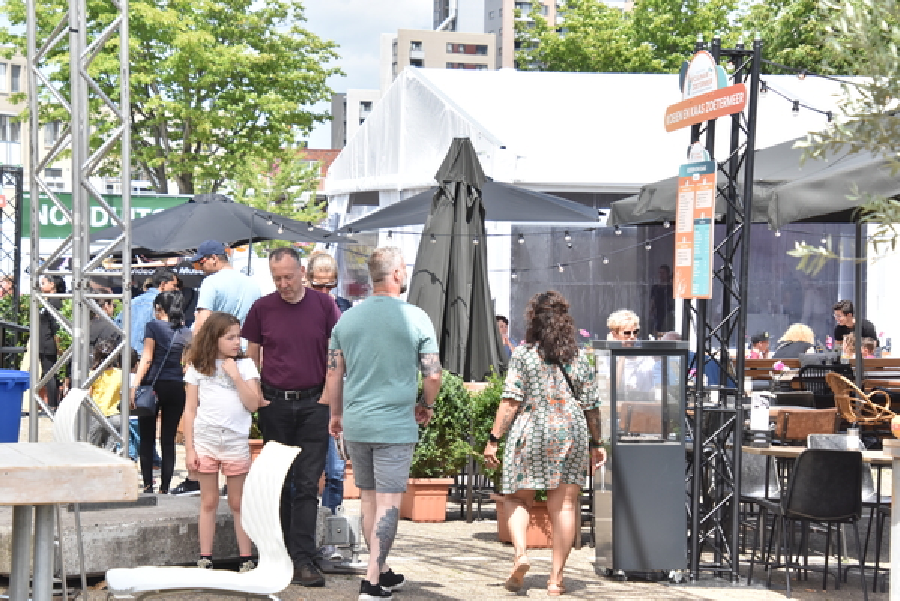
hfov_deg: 18.2
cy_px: 300
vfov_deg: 12.2
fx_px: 2814
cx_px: 450
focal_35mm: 112
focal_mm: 75
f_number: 7.1
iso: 800
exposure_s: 1/1600
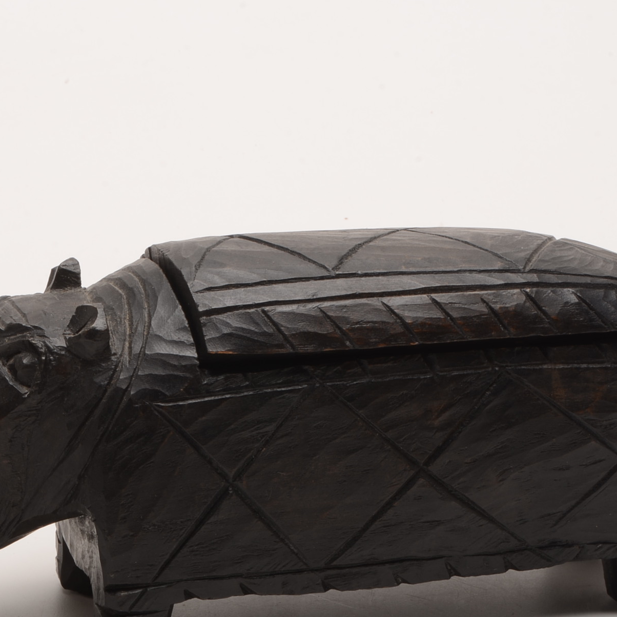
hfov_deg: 13.9
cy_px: 389
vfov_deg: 13.9
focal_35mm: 125
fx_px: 2521
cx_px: 227
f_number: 25
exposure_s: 1/200
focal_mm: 48
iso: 100
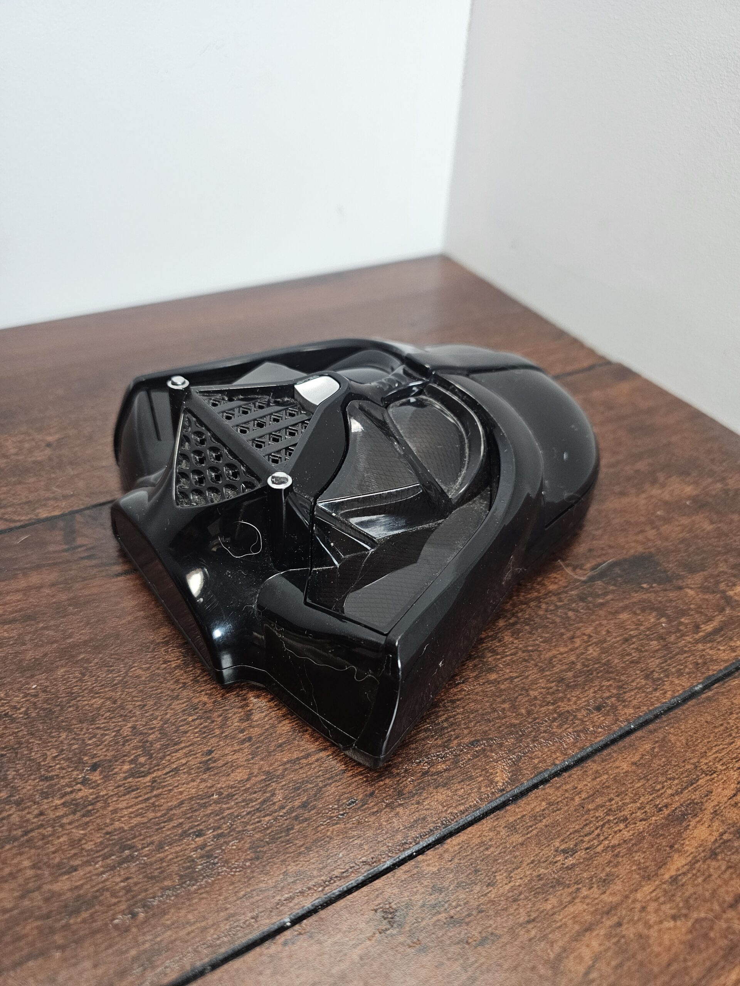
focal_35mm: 23
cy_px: 493
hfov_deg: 58.9
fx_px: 656
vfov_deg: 73.9
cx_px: 370
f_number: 1.7
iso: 400
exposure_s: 1/120
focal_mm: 6.3
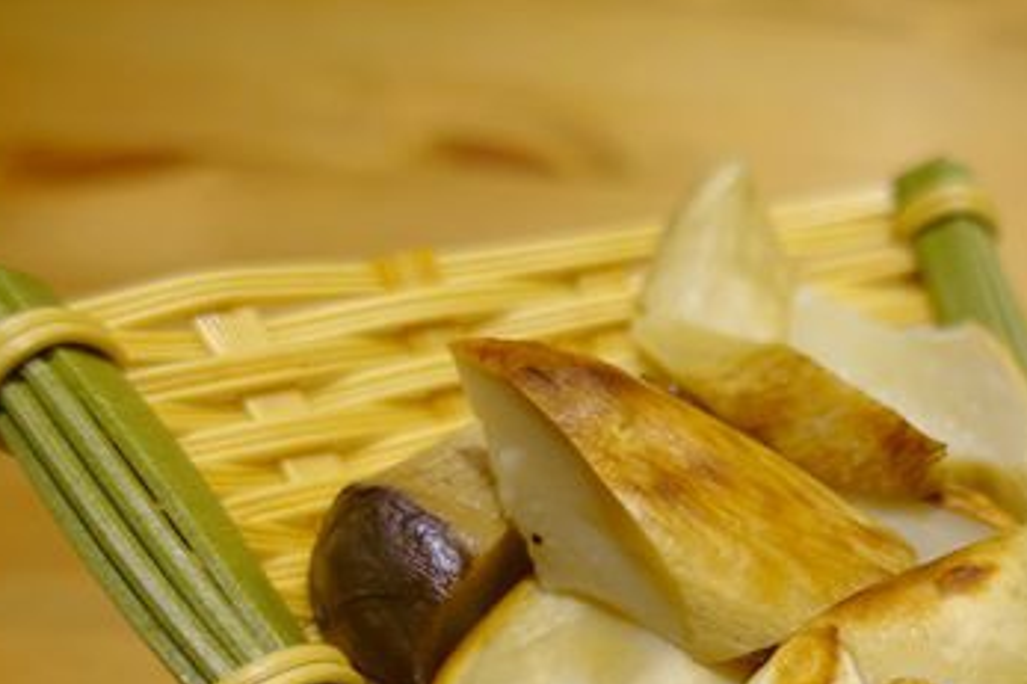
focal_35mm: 45
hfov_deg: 41.1
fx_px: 1283
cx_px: 873
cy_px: 629
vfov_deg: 28.6
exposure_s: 1/30
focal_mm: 8.8
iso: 200
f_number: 1.8
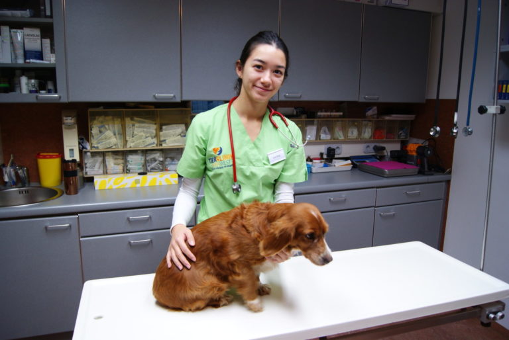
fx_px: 552
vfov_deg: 34.3
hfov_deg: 49.5
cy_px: 170
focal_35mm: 39
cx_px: 254
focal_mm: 26
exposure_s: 1/50
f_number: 4.5
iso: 250
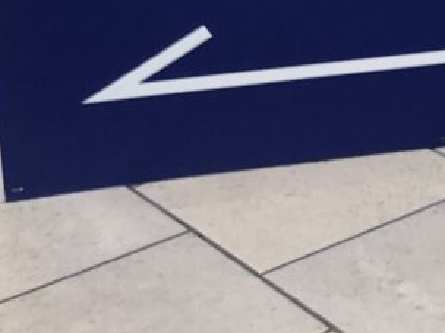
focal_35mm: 118
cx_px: 852
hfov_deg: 14.3
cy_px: -203
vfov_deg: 11.9
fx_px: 1517
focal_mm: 4
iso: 32
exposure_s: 1/33
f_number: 1.8
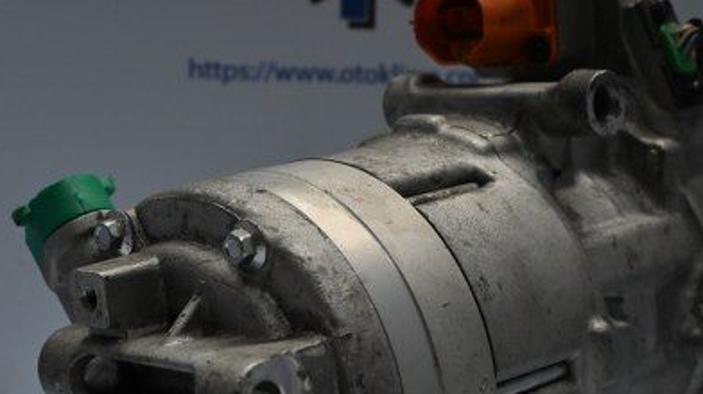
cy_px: 302
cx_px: 362
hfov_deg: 27.0
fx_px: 1464
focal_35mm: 79
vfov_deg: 15.3
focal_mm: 24.5
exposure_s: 1/125
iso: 500
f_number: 4.2
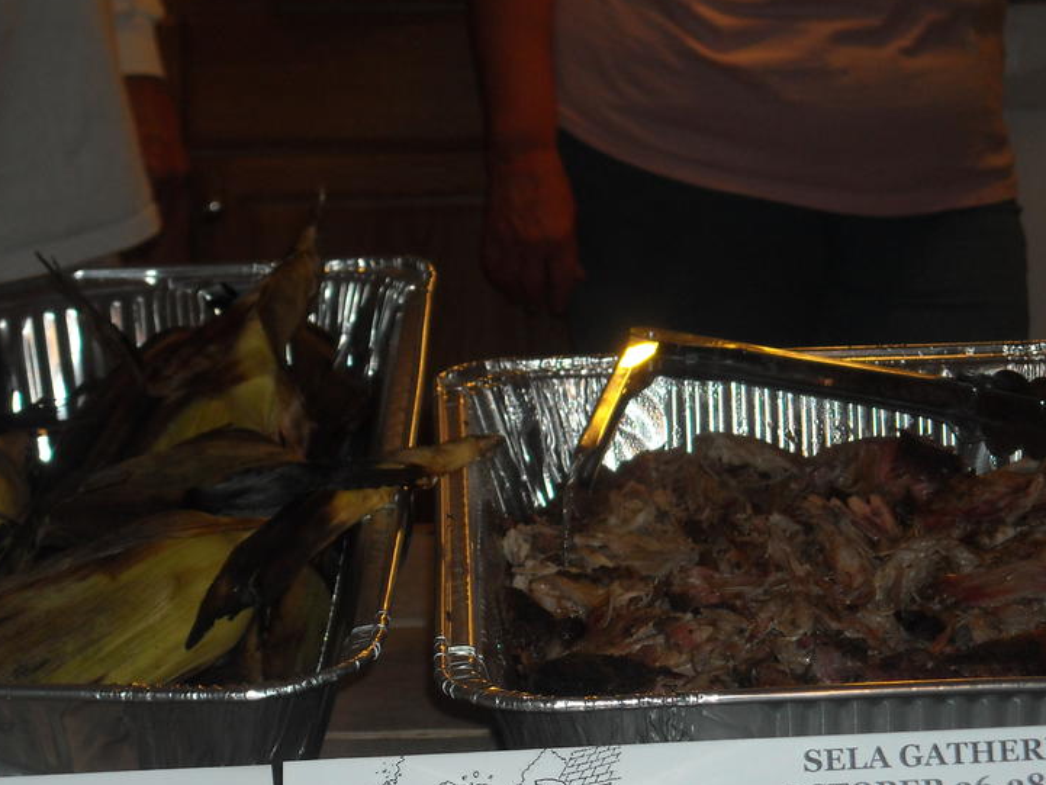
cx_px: 518
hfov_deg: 15.1
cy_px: 446
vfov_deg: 11.3
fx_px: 3959
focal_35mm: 131
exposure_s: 1/125
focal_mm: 17.1
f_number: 4.7
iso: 200
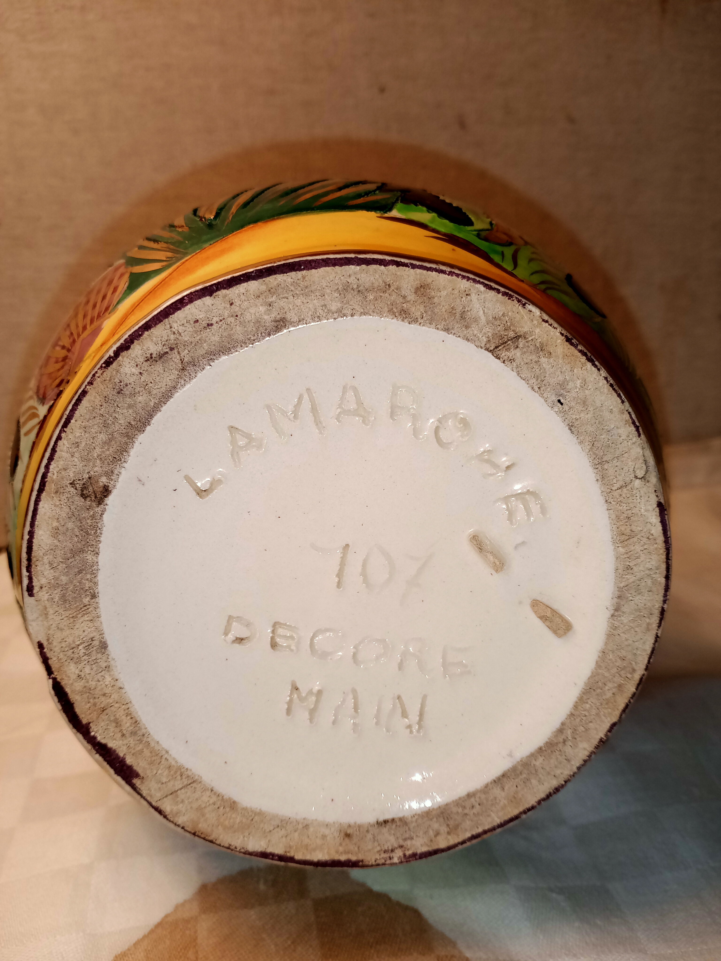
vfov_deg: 63.4
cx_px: 360
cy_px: 480
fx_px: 778
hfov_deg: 49.7
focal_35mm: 28
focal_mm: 4.05
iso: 163
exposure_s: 1/50
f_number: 1.8
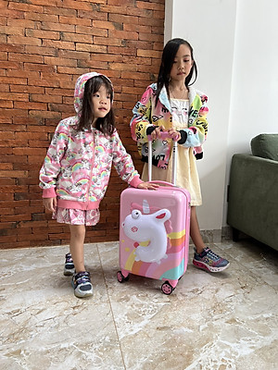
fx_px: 278
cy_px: 185
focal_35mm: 26
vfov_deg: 67.3
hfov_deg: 53.1
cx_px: 139
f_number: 1.5
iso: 64
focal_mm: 5.7
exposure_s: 1/121
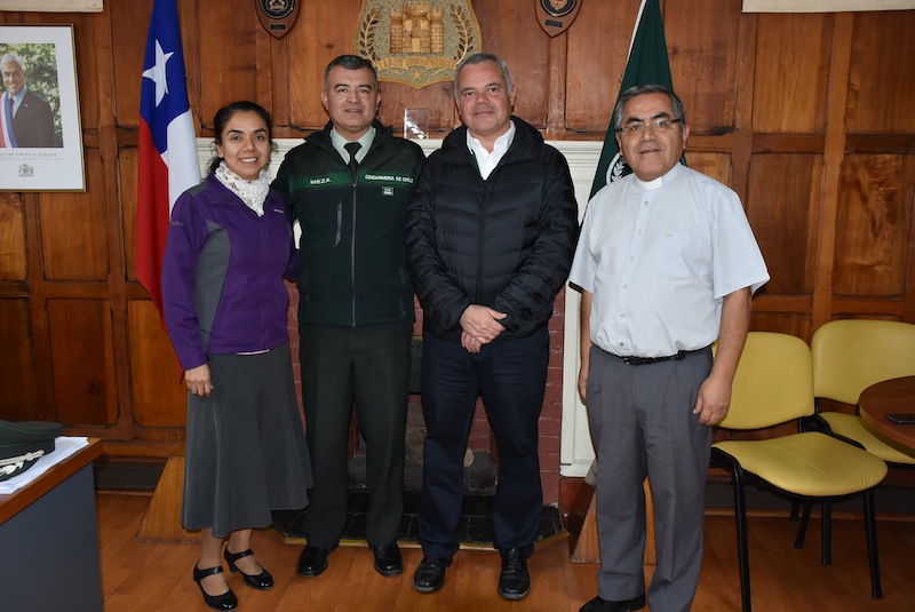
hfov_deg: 57.2
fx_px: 839
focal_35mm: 33
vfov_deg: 40.0
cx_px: 458
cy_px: 306
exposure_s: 1/60
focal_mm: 22
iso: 800
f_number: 3.5
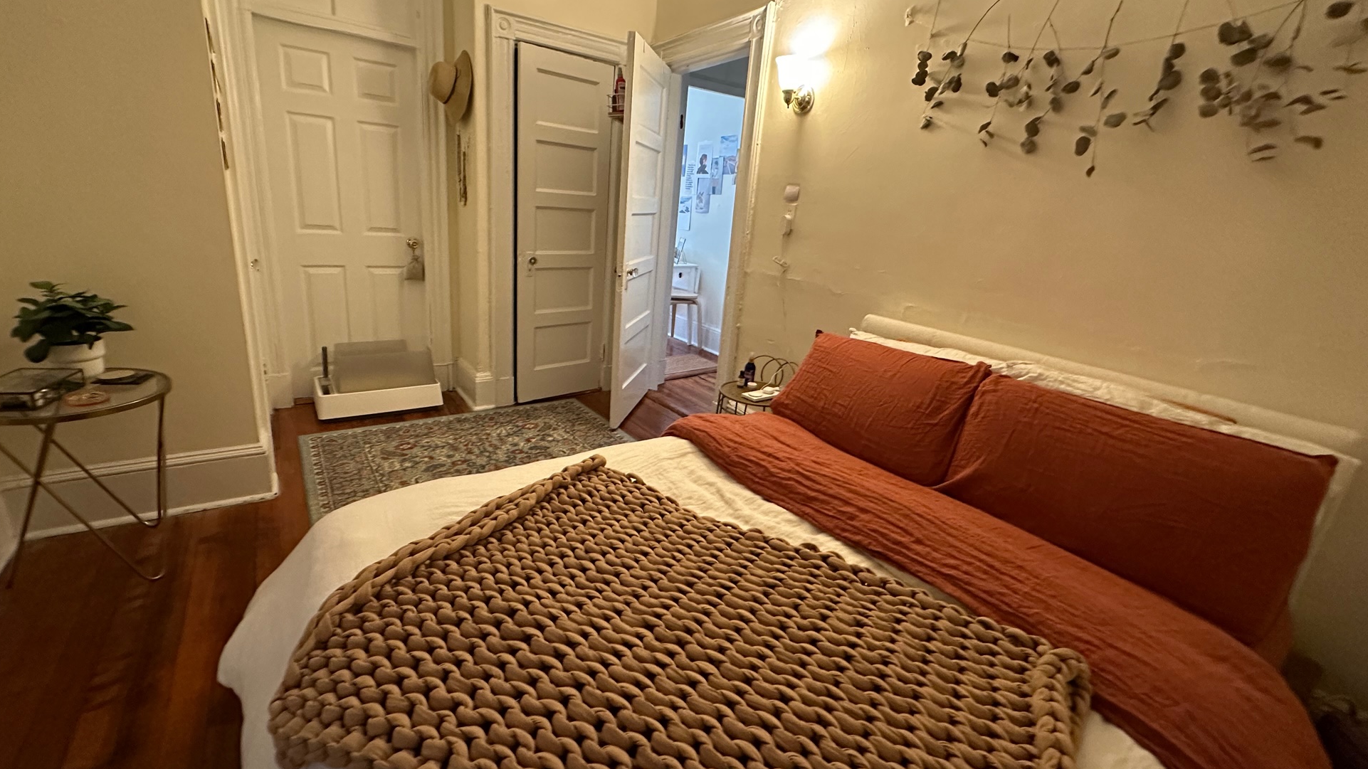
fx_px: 580
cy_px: 371
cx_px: 661
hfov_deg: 99.3
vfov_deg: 67.1
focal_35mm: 16
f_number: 2.2
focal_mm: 2.22
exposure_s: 1/60
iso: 800
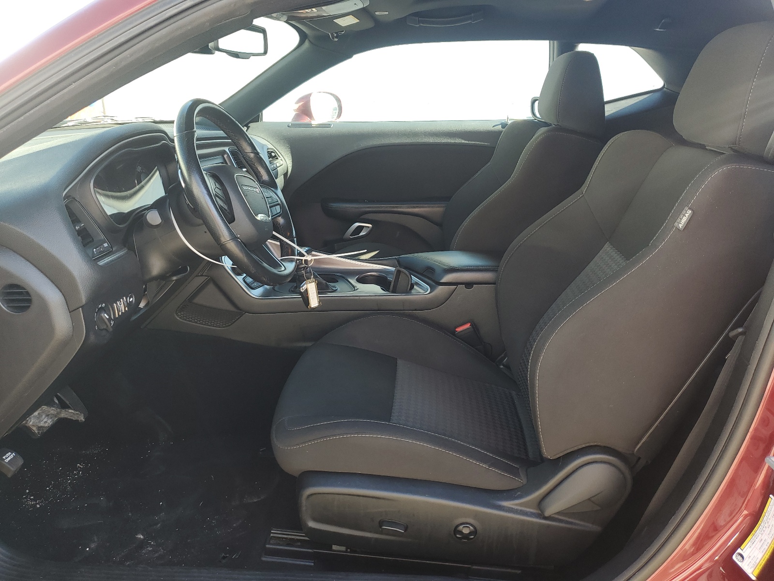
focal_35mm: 26
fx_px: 581
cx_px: 387
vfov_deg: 53.1
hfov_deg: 67.3
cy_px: 290
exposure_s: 1/164
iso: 50
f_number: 1.5
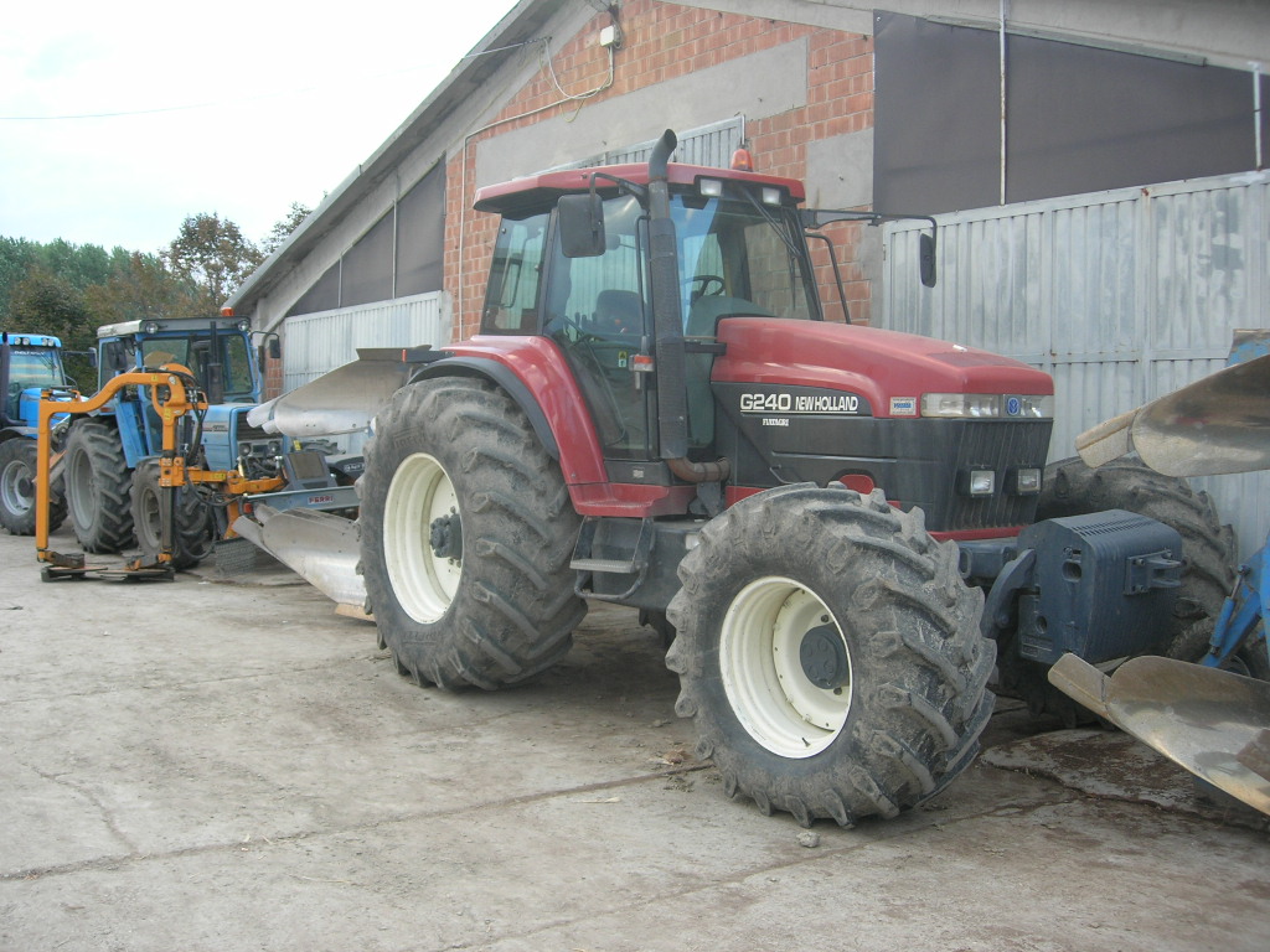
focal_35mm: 38
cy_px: 476
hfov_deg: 49.0
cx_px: 635
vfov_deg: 37.7
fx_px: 1394
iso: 64
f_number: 2.8
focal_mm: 7.8
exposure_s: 1/68.3
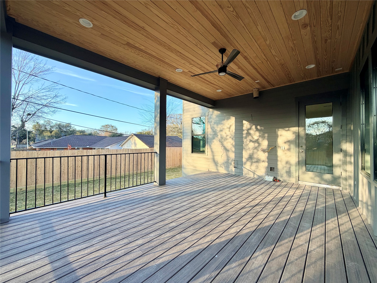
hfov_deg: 102.1
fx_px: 152
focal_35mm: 14
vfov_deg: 85.7
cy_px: 142
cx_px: 188
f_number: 2.2
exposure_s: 1/207
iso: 40
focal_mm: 2.22
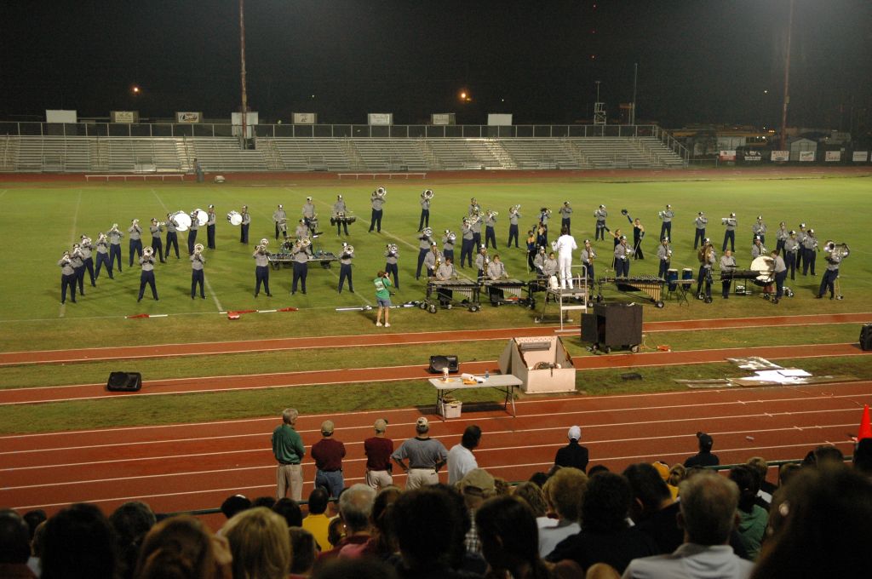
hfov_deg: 41.2
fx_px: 1161
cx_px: 436
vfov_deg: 28.0
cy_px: 290
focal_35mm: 48
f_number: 2.8
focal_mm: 32
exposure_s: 1/60
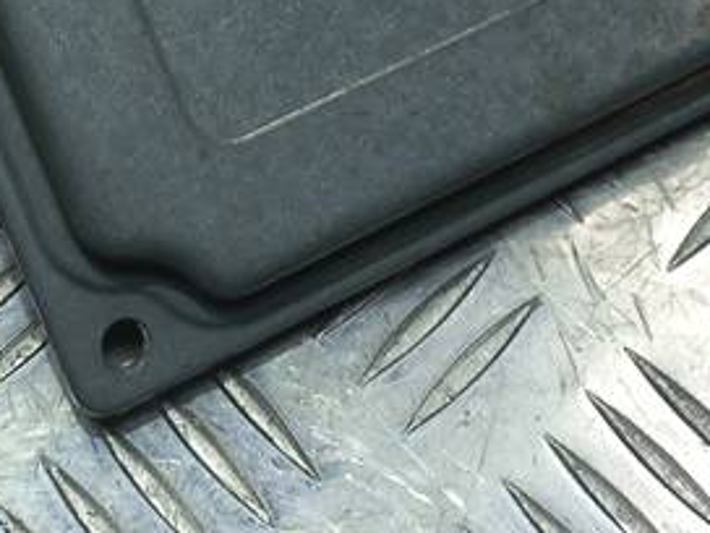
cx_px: 175
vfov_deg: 14.8
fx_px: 1928
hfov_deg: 20.7
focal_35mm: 94
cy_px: -219
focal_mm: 4.6
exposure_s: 1/100
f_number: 1.8
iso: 32
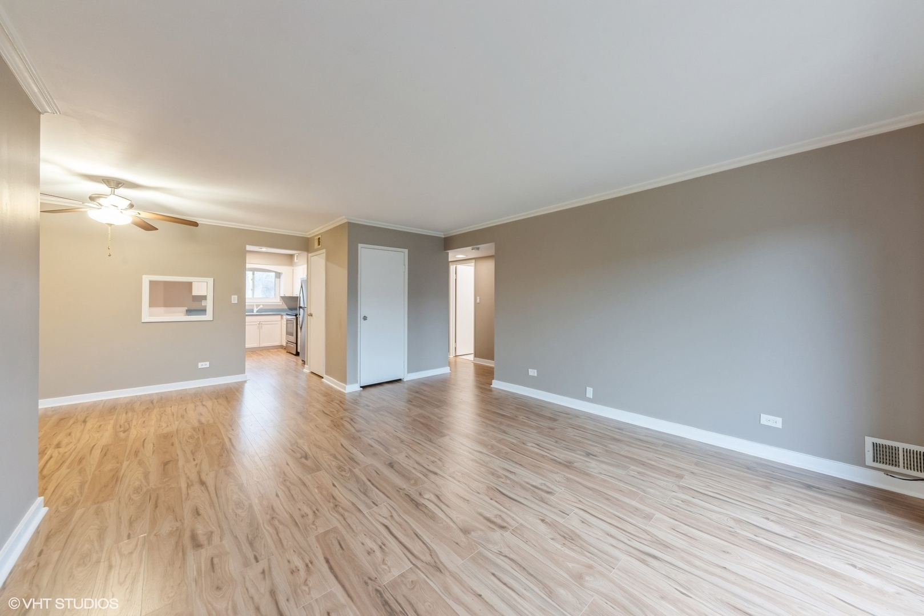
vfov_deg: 90.0
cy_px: 308
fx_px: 308
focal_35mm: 12
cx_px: 462
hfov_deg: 112.6
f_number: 8
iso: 320
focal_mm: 12
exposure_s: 1/5
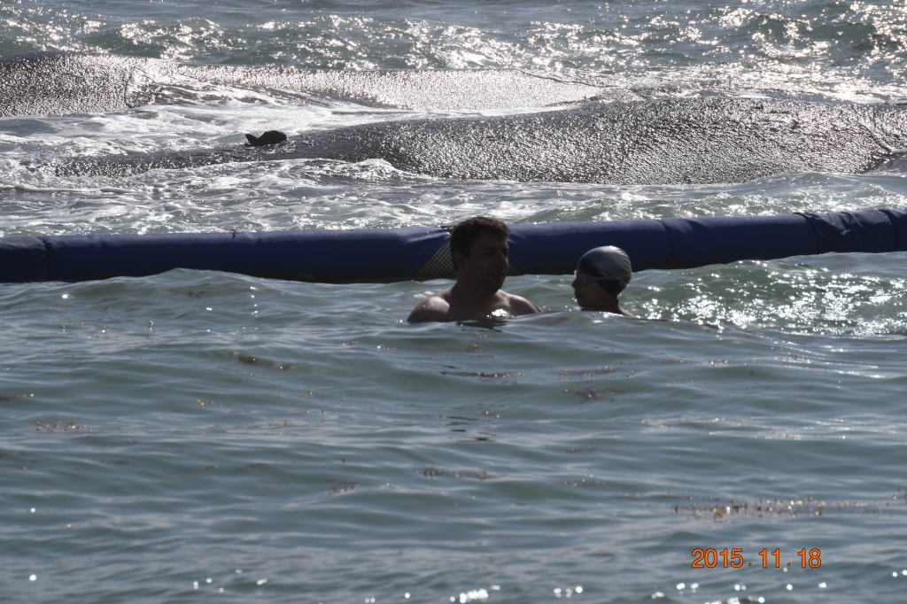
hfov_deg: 6.9
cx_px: 454
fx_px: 7555
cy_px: 302
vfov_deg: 4.6
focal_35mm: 300
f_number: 13
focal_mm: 200
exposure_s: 1/1250
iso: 200
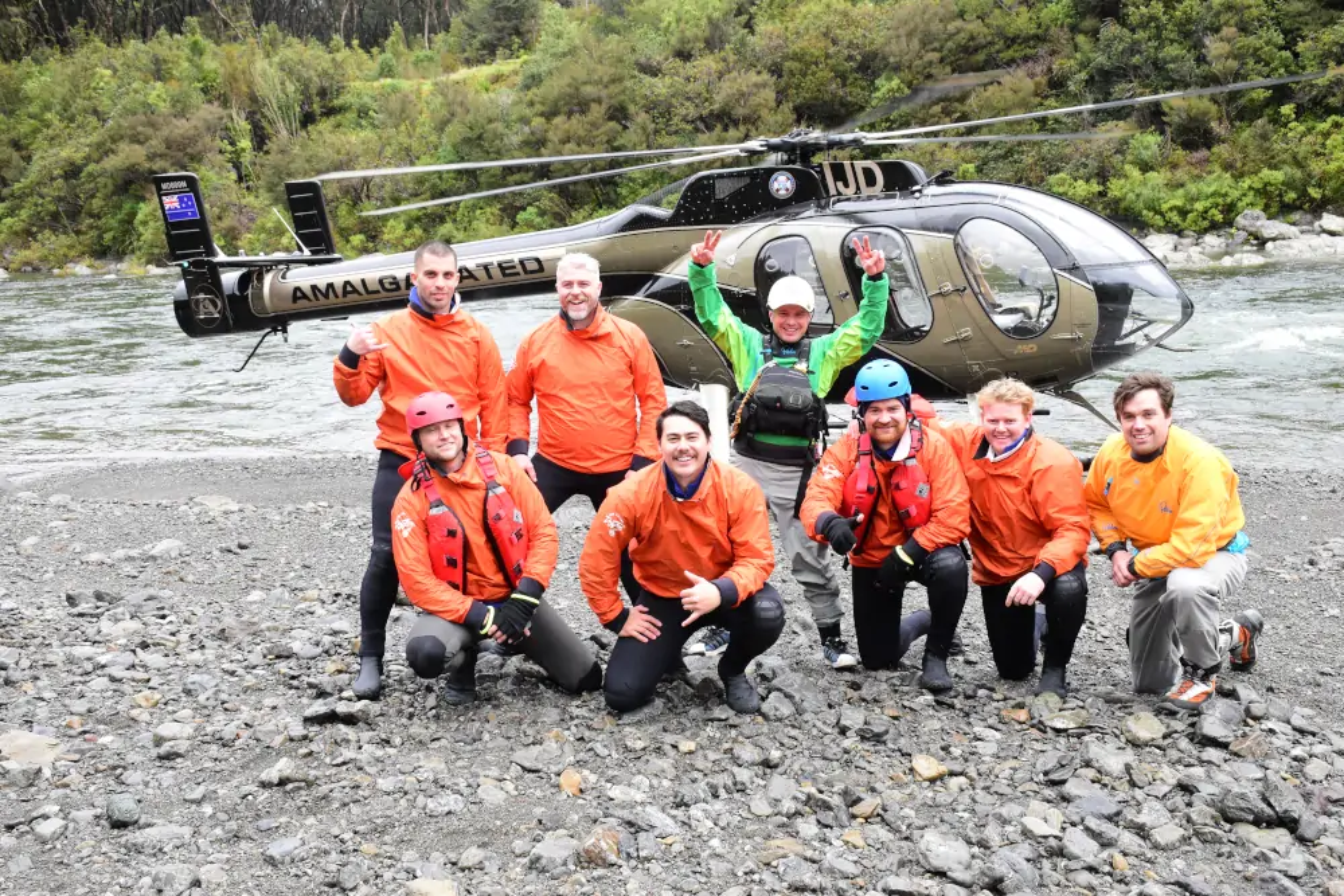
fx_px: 1456
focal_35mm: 39
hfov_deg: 49.5
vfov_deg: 34.2
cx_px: 672
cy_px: 448
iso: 1600
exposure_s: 1/320
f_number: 9
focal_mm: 26
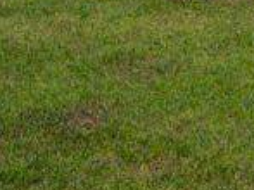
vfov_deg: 9.6
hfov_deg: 11.6
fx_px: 1136
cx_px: 489
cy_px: 119
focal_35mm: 155
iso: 400
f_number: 13.6
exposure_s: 1/286
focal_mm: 6.3
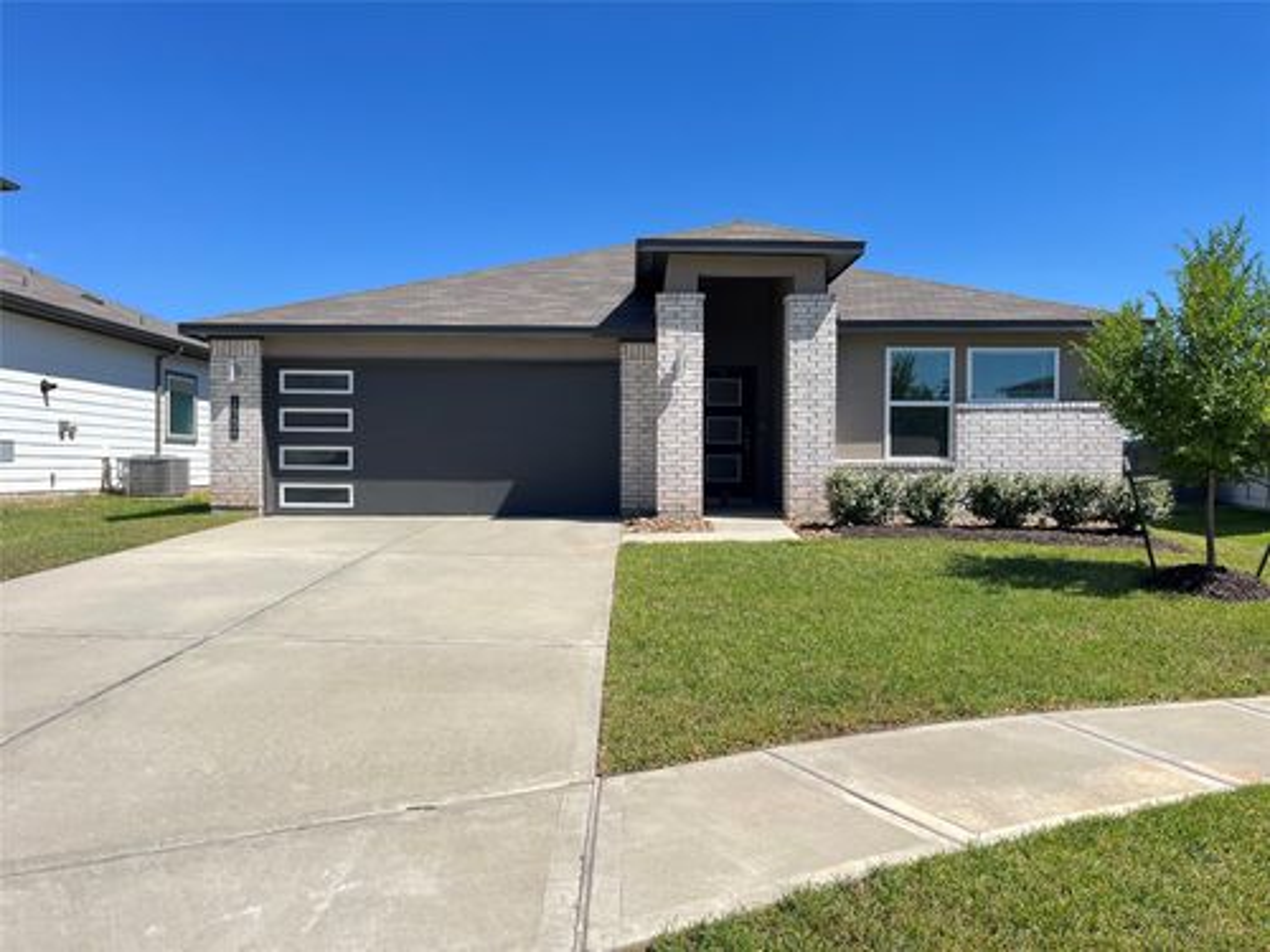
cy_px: 476
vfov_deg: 53.1
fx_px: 954
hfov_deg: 67.3
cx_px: 635
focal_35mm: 26
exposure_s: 1/1802
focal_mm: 5.1
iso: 50
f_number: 1.6
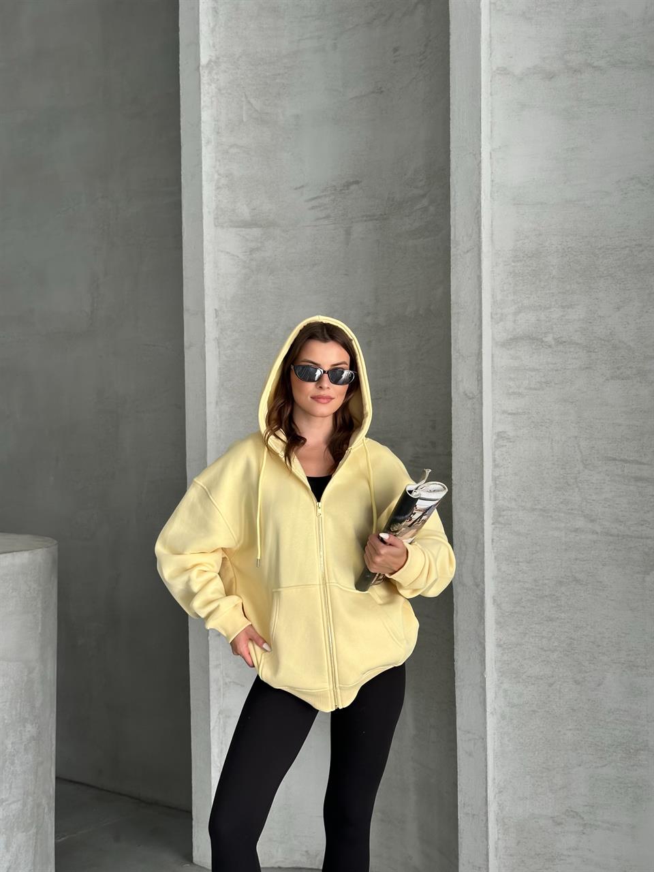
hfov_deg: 30.3
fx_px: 1209
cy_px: 436
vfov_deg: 39.7
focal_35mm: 48
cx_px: 327
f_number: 1.78
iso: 64
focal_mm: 6.86
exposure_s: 1/182
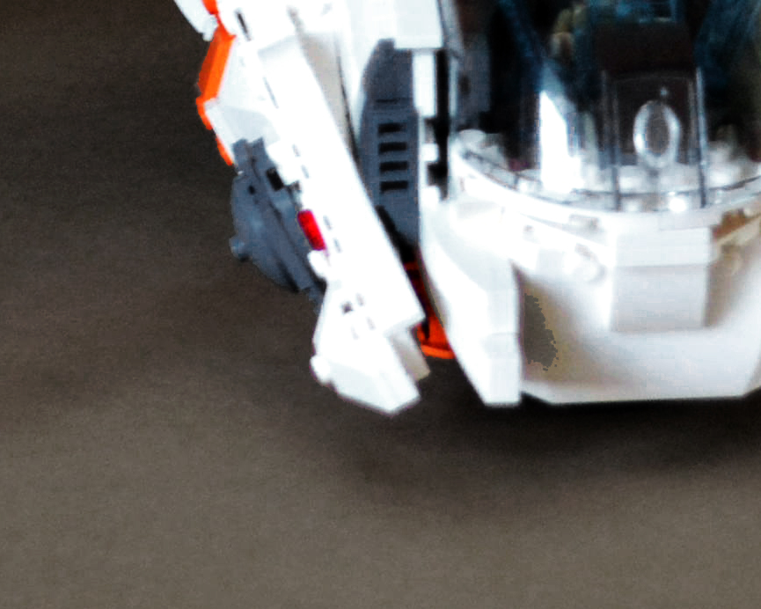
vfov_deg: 6.0
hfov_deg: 7.6
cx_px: 252
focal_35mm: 255
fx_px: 5743
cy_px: -444
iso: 900
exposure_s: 1/60
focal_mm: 34
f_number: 5
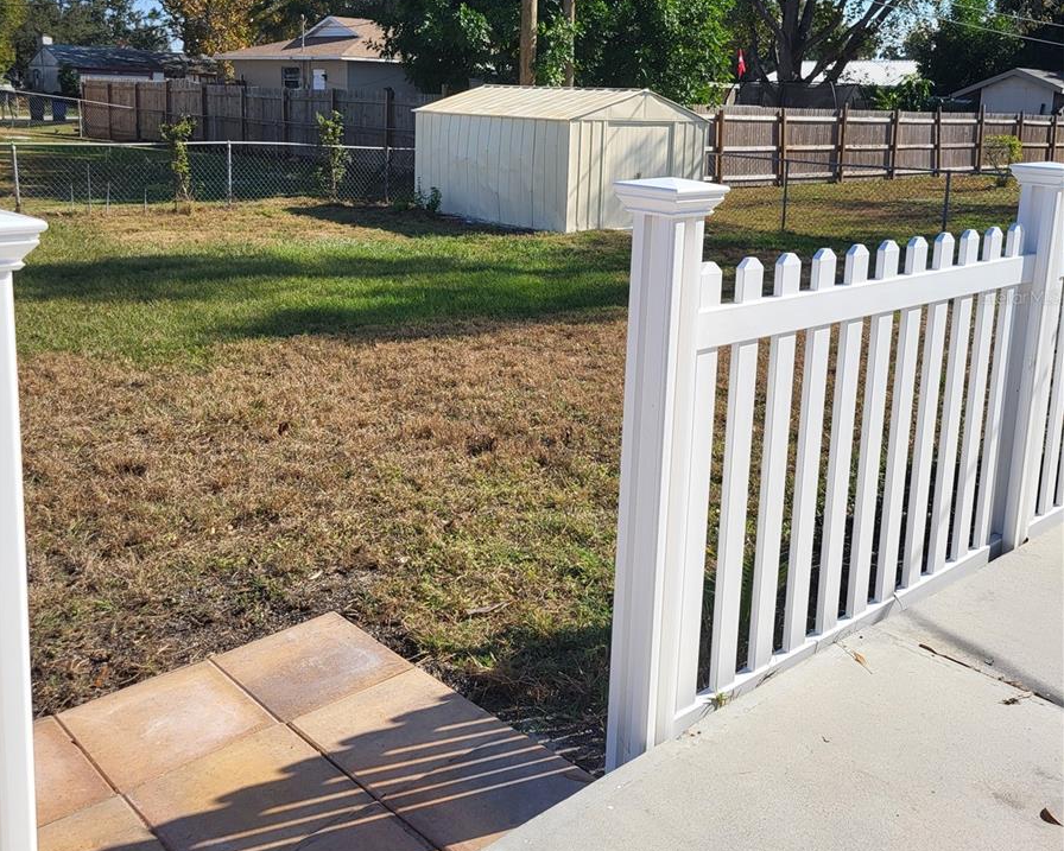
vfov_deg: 42.9
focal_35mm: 34
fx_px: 1071
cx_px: 531
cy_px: 297
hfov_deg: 52.8
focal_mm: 5.4
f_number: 1.8
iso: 40
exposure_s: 1/2404
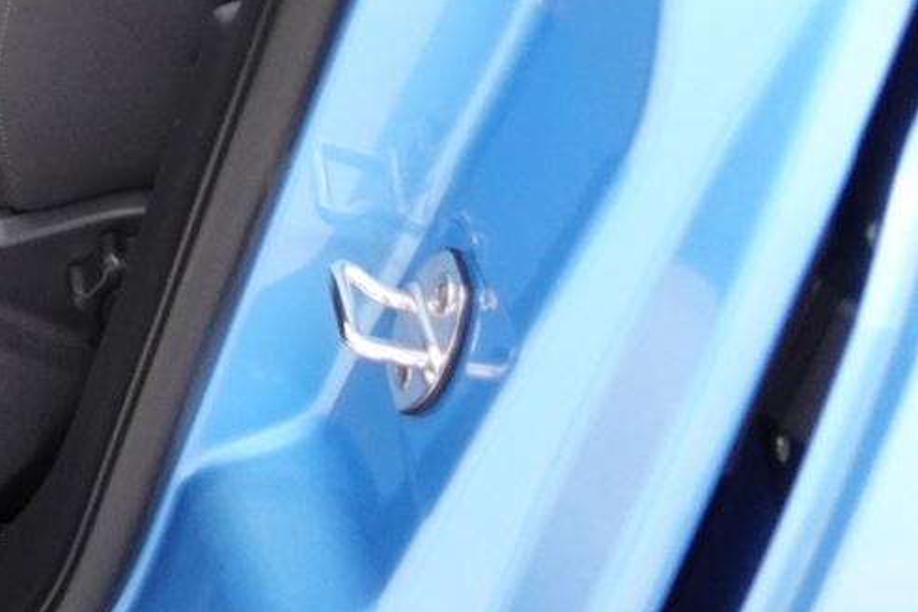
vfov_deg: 15.8
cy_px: -328
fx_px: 2014
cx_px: -466
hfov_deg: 21.5
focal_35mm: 79
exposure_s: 1/20
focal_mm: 9.4
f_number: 1.8
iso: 800
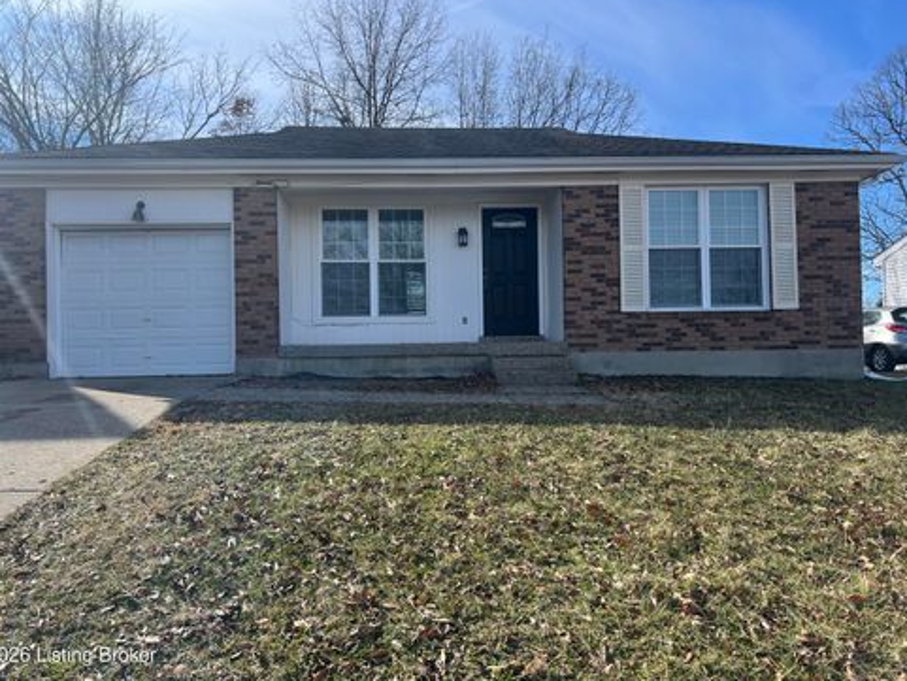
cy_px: 333
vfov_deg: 51.4
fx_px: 708
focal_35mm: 27
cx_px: 441
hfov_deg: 65.3
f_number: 1.5
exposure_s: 1/1751
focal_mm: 5.7
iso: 50
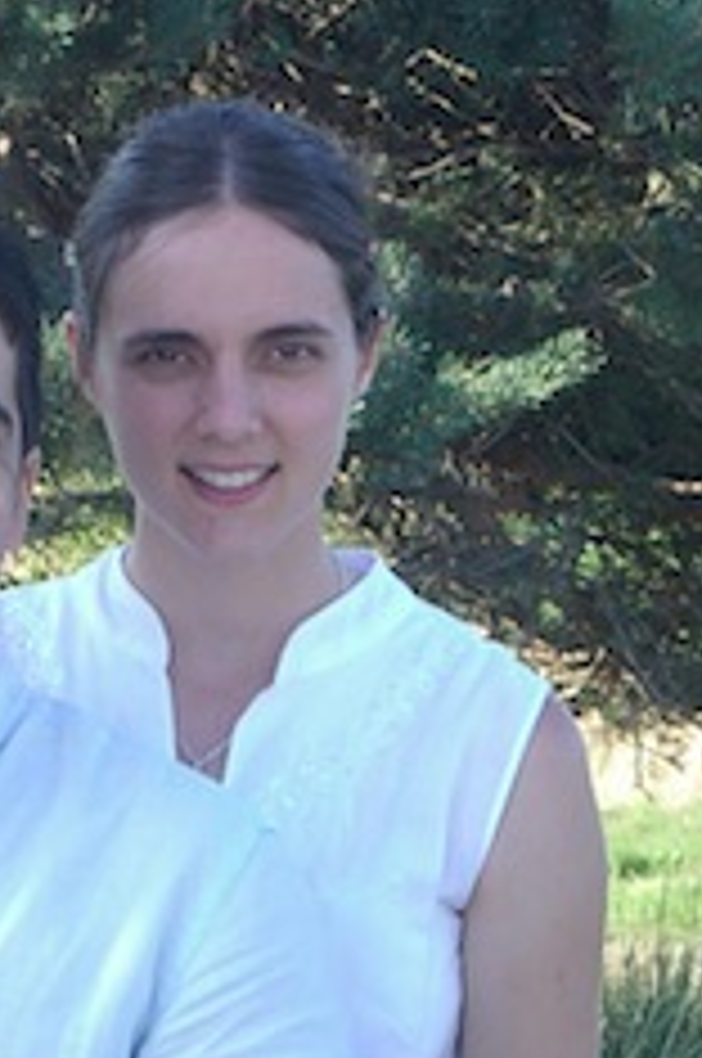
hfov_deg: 5.8
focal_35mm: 235
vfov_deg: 8.8
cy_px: 452
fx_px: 6894
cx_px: 248
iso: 100
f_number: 4.4
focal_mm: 16.5
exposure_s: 1/90
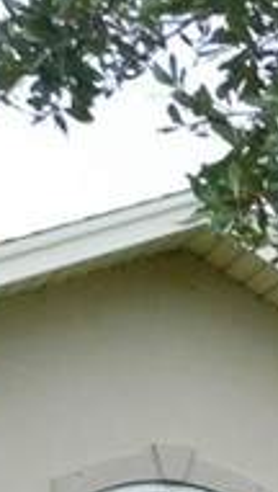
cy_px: 685
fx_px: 1749
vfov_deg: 15.1
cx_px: 994
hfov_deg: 7.3
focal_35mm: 134
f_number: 3
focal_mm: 4
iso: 125
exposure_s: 1/320
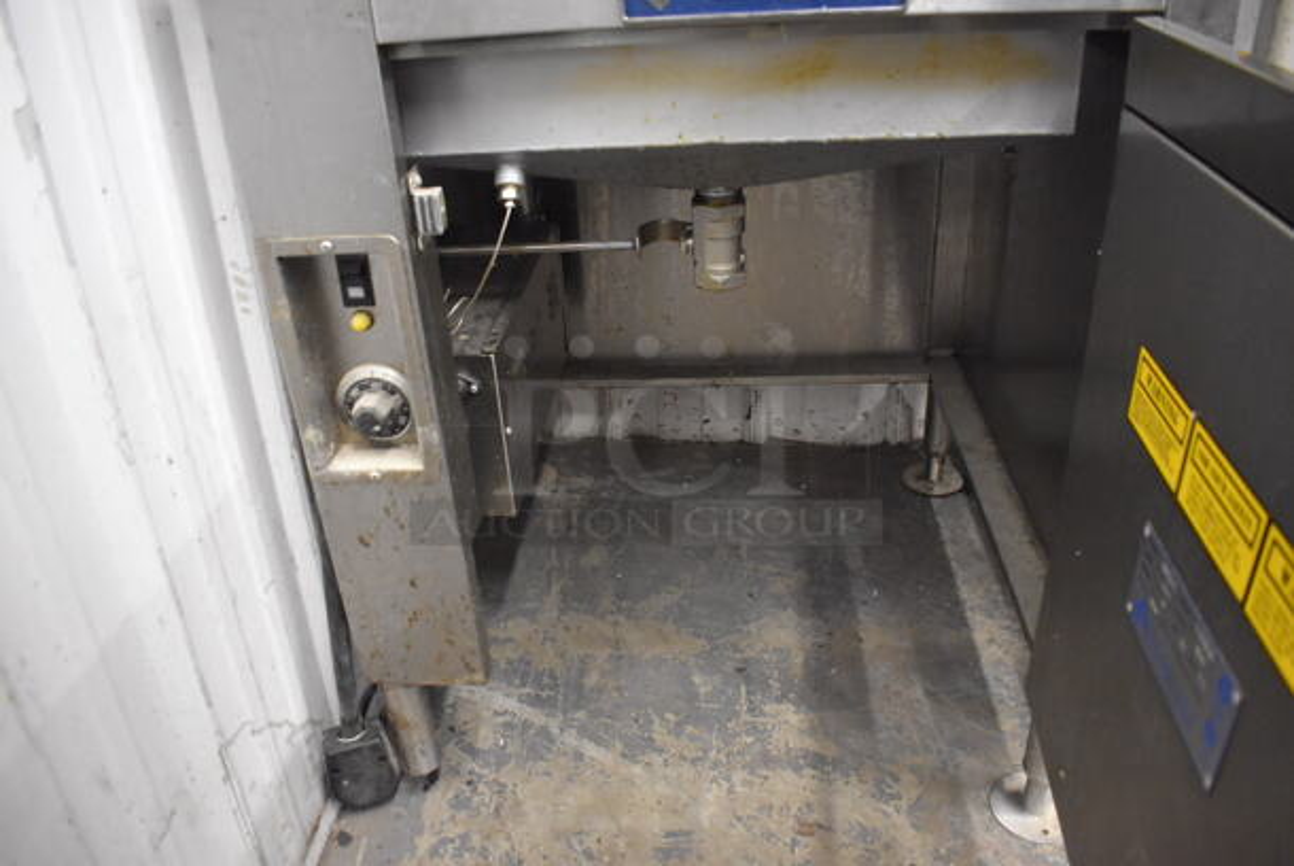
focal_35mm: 27
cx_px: 647
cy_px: 433
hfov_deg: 67.3
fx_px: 971
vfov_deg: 48.0
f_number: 3.5
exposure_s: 1/125
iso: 5600
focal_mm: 18
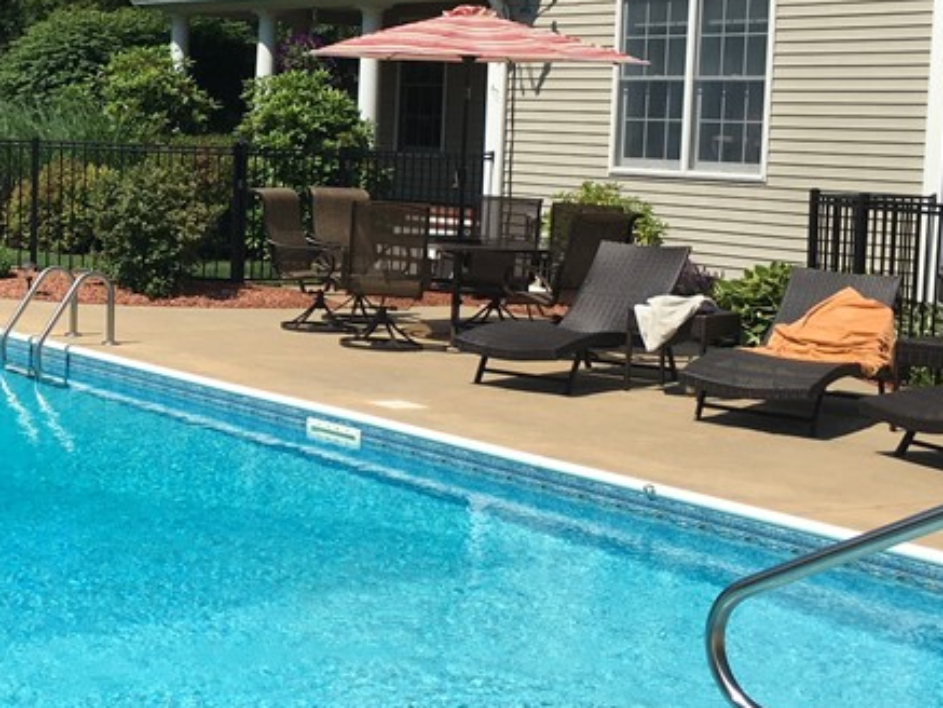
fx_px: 1853
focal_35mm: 68
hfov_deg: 27.5
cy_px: 244
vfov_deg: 21.6
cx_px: 99
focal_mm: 4.15
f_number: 2.2
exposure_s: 1/2198
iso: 25
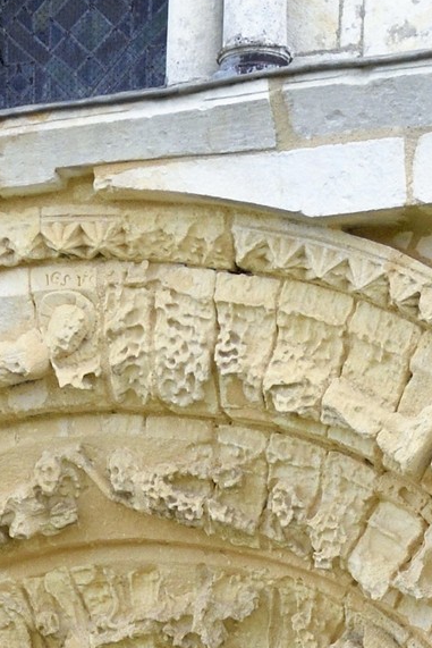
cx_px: 107
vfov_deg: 10.2
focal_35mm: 185
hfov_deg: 7.4
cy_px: 1339
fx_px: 3328
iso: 800
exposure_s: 1/640
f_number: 8
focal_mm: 44
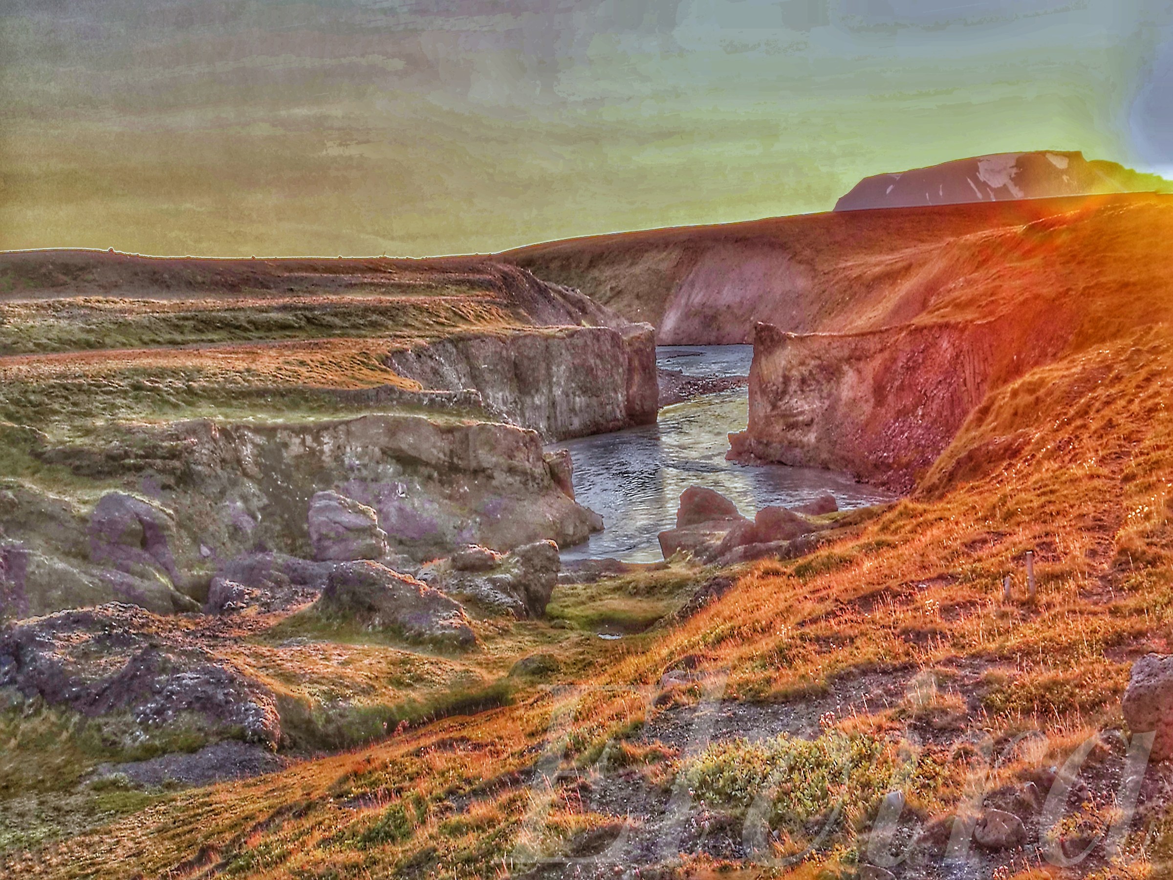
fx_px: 1288
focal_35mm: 38
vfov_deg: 37.7
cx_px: 586
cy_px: 440
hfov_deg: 49.0
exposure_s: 1/139
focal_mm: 4.5
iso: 50
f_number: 2.2
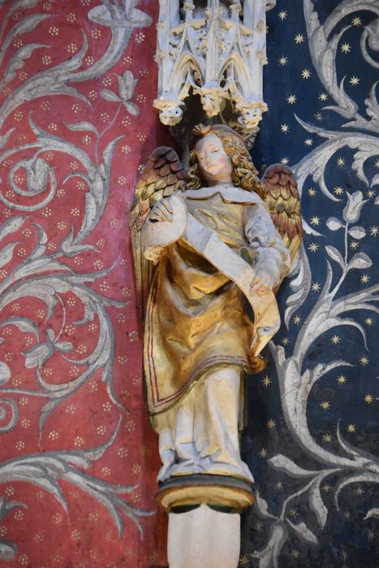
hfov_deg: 9.6
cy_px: 284
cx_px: 190
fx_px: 2249
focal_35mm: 142
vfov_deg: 14.4
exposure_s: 1/125
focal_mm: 95
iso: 6400
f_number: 4.5
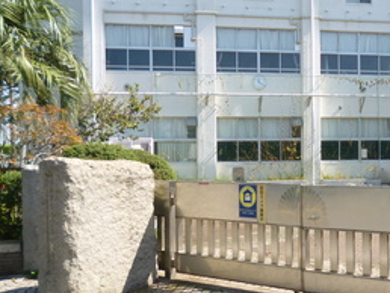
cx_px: 316
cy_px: 159
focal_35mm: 52
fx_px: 586
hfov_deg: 35.5
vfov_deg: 28.1
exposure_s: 1/500
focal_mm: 5
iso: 100
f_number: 3.1
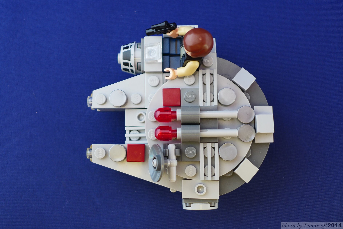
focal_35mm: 50
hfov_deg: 39.6
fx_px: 477
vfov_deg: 27.0
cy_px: 114
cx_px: 172
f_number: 1.9
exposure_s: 1/15
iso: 80
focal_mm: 9.8
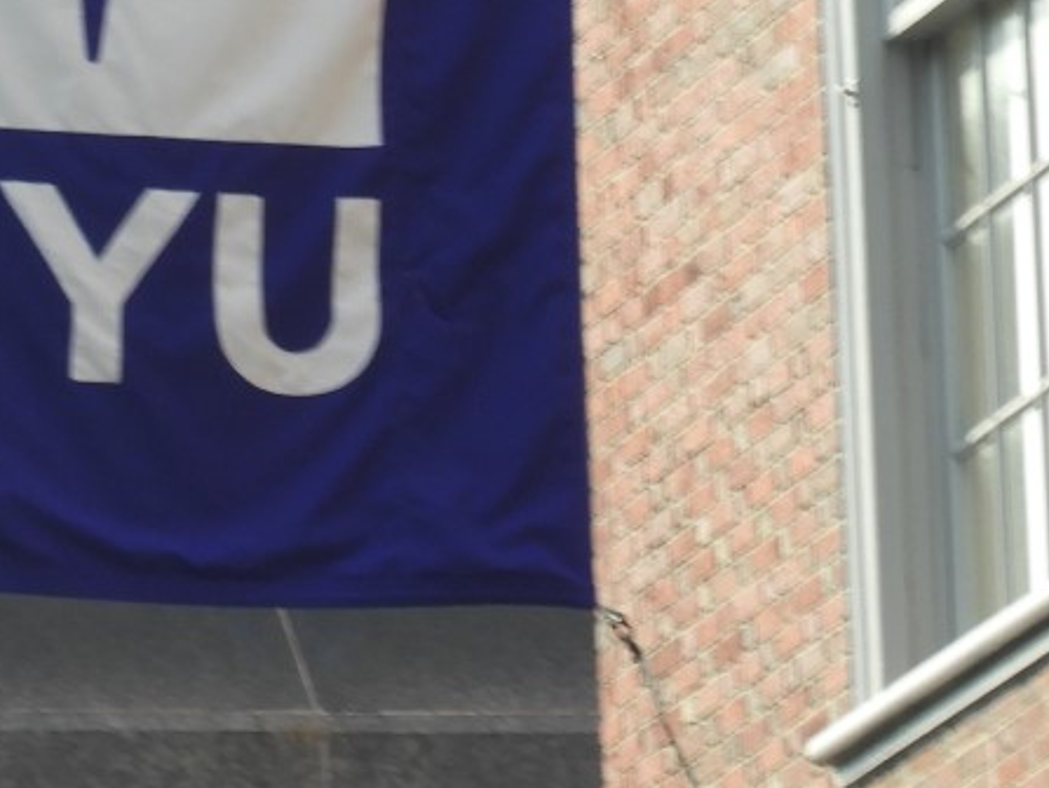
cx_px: 659
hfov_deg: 1.9
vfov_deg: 1.4
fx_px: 32209
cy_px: -7
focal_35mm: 1062
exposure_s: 1/160
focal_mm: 59.1
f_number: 5.5
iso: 100
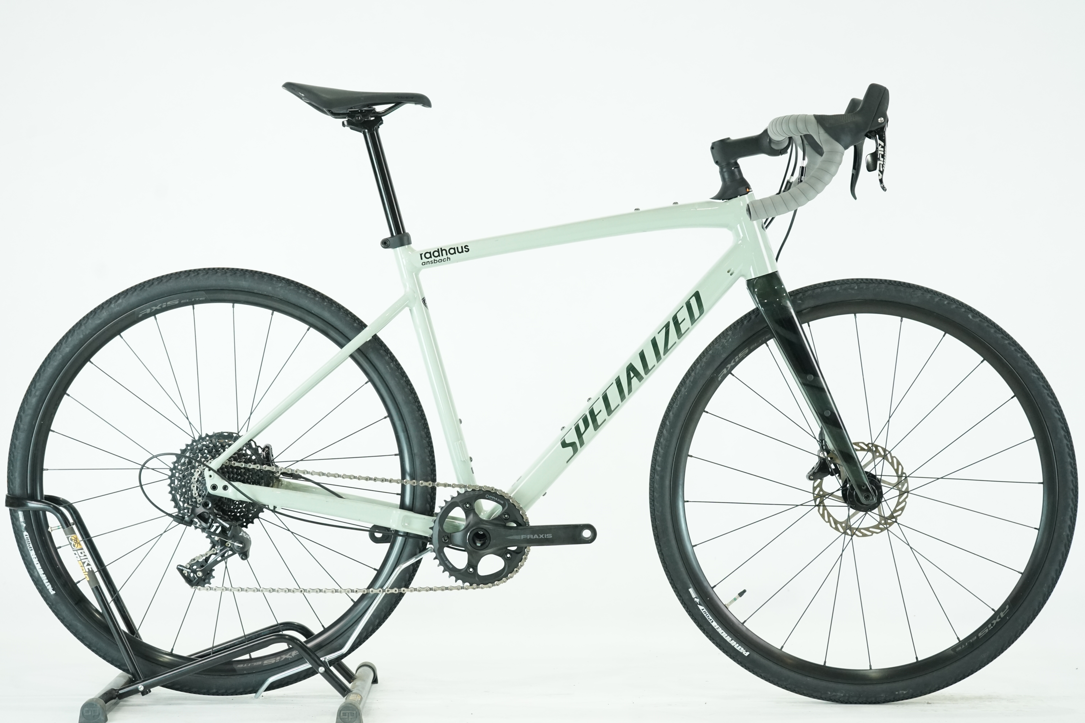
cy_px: 362
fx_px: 2049
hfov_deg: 29.7
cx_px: 542
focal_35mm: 68
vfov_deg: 20.0
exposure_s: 1/200
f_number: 5.6
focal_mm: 68
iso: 2500
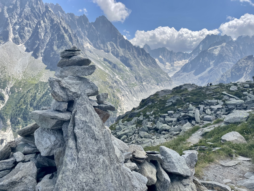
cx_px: 127
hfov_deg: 67.3
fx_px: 191
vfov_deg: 53.1
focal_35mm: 26
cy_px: 96
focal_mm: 4.2
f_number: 1.6
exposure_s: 1/2747
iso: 32
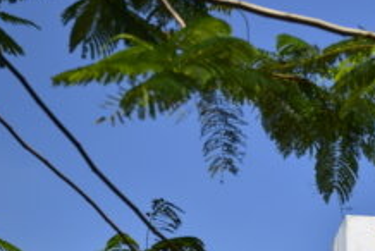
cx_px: 394
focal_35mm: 197
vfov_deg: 7.0
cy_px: 270
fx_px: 2055
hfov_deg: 10.3
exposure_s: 1/500
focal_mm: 56
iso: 100
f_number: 8
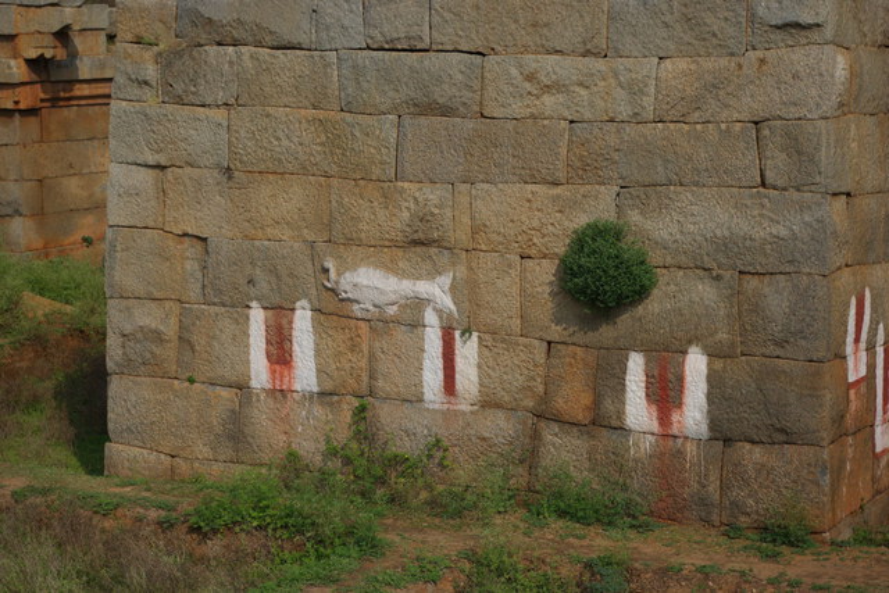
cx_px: 444
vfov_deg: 16.6
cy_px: 296
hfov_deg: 24.6
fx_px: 2038
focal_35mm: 82
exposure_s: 1/125
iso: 100
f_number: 8
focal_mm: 55
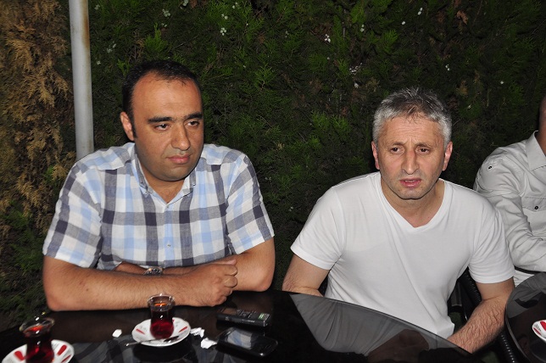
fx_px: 545
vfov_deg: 36.8
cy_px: 182
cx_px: 273
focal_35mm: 36
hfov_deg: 53.2
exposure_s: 1/200
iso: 400
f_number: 5.6
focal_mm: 24
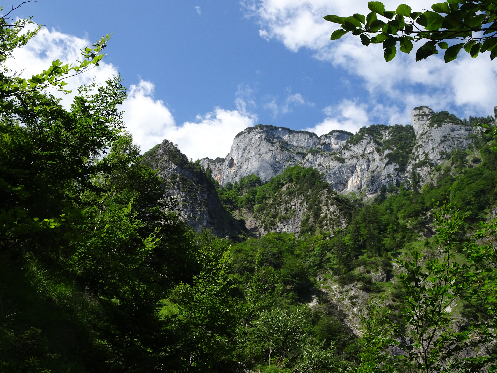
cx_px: 248
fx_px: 531
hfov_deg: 50.1
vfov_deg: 38.7
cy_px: 186
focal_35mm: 37
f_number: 4
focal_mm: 6.37
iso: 80
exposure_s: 1/640
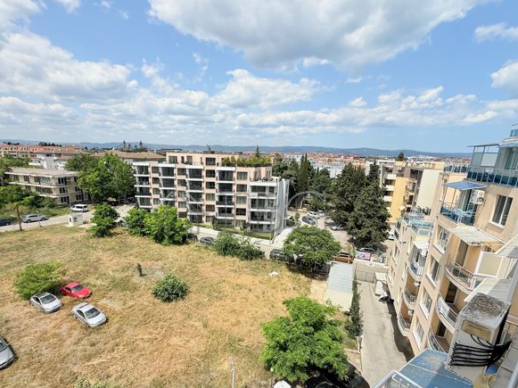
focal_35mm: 17
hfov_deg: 90.9
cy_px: 218
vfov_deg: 74.4
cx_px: 239
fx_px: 254
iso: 50
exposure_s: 1/2320
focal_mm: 2.22
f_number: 2.2
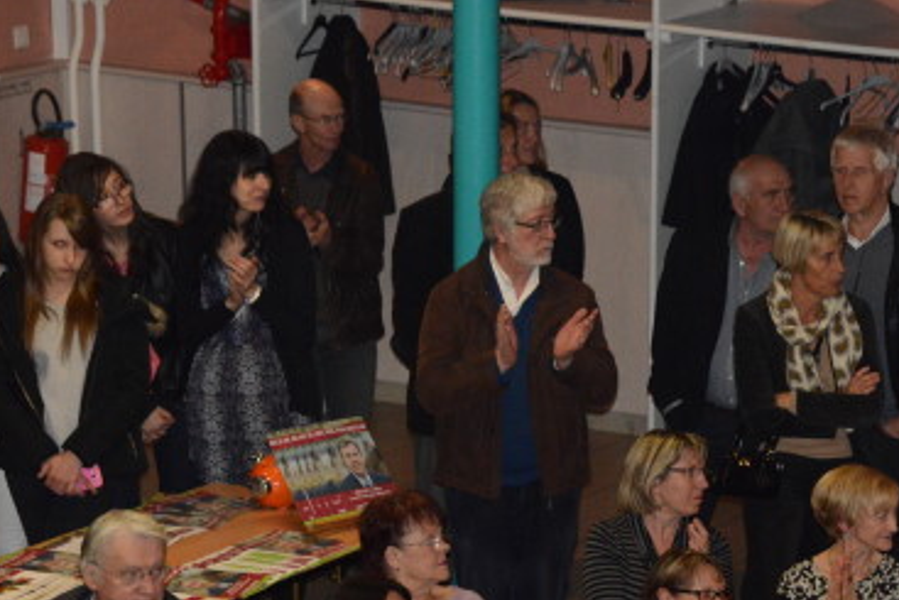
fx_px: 5821
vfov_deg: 5.9
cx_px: 767
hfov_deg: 8.8
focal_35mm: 233
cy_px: 530
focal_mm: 122
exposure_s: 1/125
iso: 6400
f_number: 8
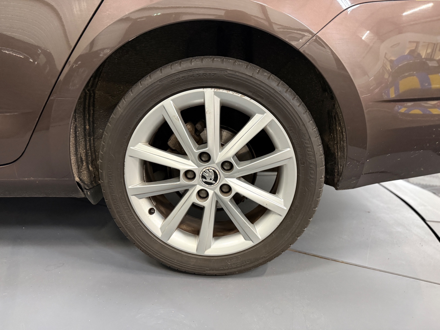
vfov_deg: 56.8
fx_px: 305
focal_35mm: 24
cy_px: 165
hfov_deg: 71.6
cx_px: 220
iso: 800
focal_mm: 6.76
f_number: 1.78
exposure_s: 1/50
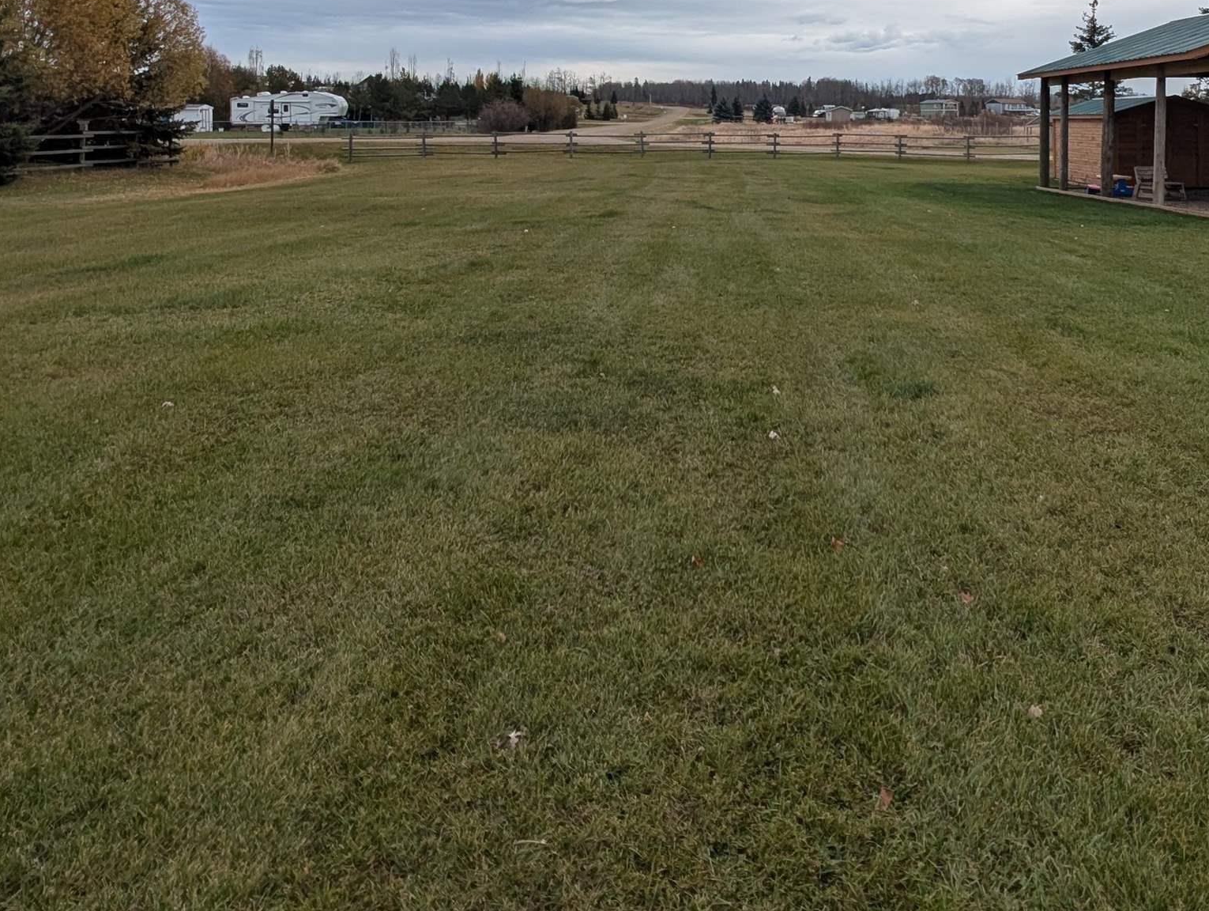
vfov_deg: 49.3
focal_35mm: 26
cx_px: 751
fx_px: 909
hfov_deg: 66.3
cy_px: 153
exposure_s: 1/861
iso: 50
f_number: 2.2
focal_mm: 1.95
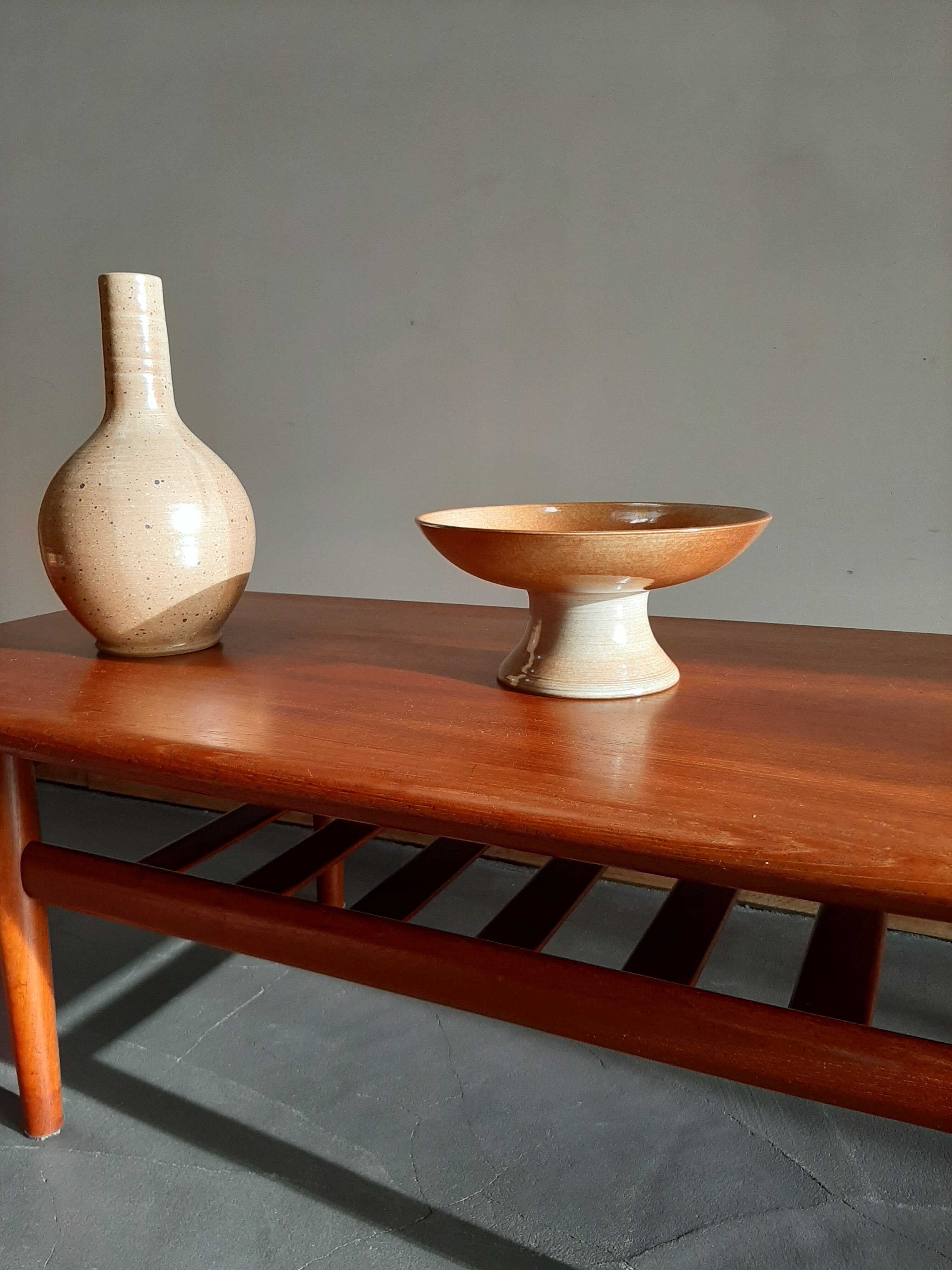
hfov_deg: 53.1
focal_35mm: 26
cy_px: 635
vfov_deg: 67.3
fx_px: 953
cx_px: 476
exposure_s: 1/60
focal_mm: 3.93
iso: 100
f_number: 1.7
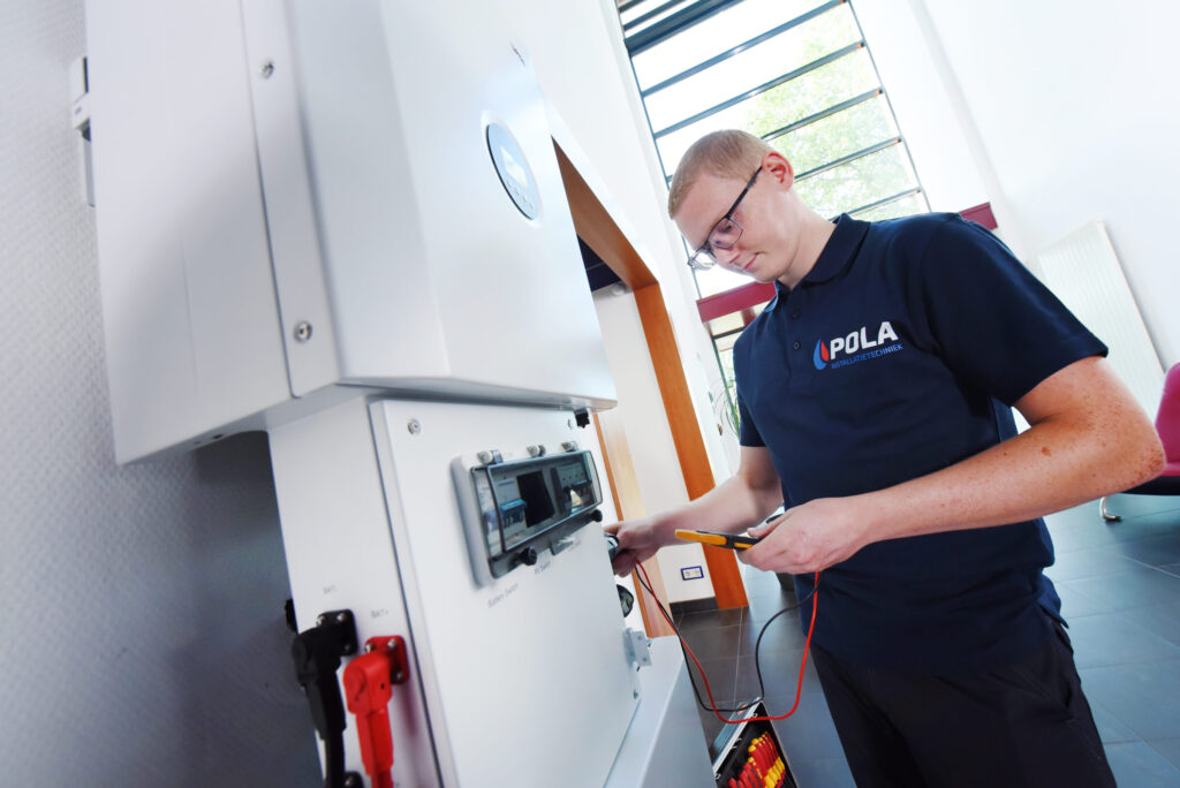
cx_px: 590
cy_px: 394
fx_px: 459
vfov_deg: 81.3
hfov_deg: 104.2
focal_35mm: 14
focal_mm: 14
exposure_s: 1/100
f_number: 6.3
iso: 1250
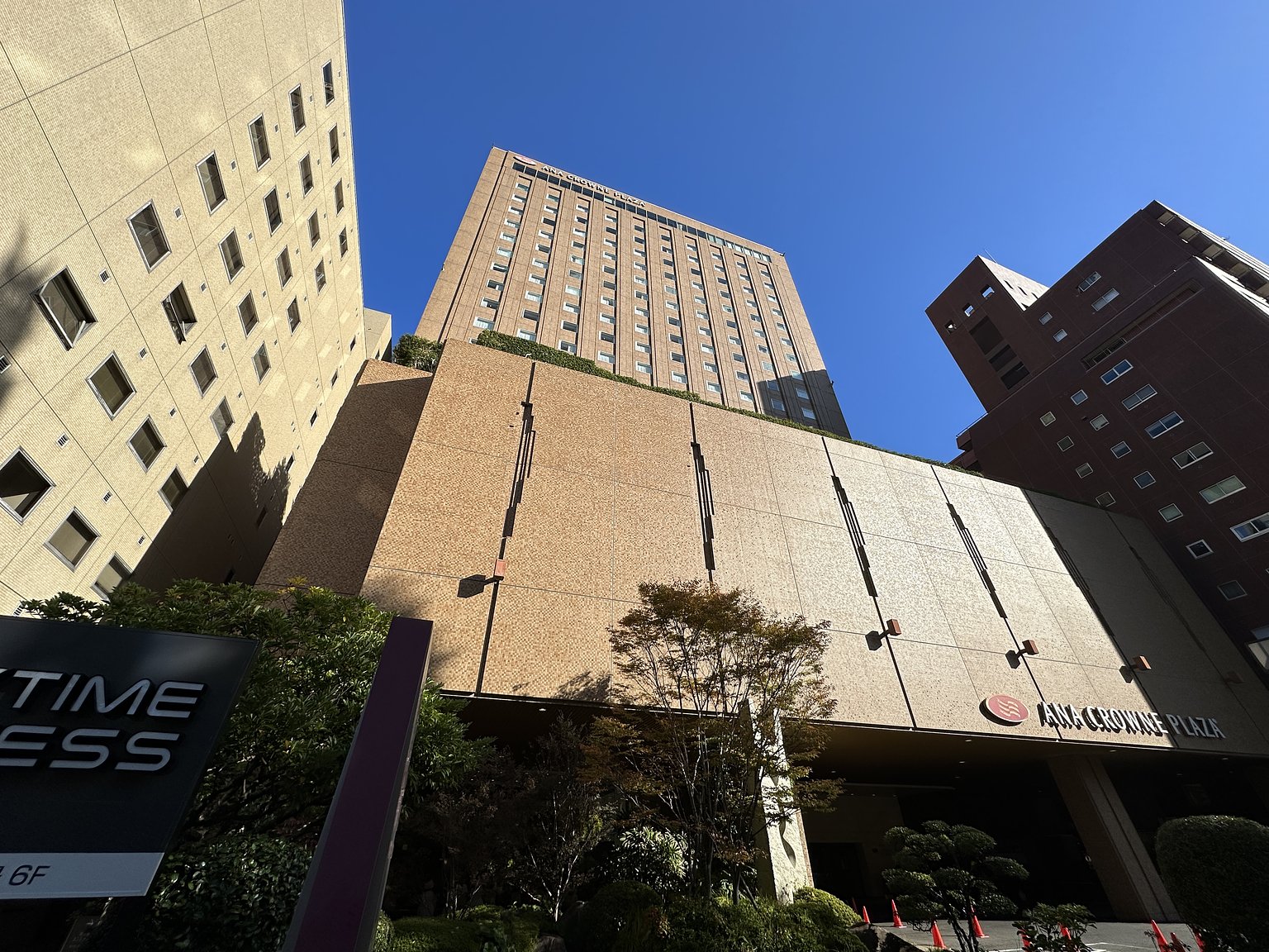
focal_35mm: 14
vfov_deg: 85.7
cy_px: 476
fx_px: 513
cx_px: 634
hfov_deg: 102.1
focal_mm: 2.22
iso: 40
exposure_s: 1/2174
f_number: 2.2
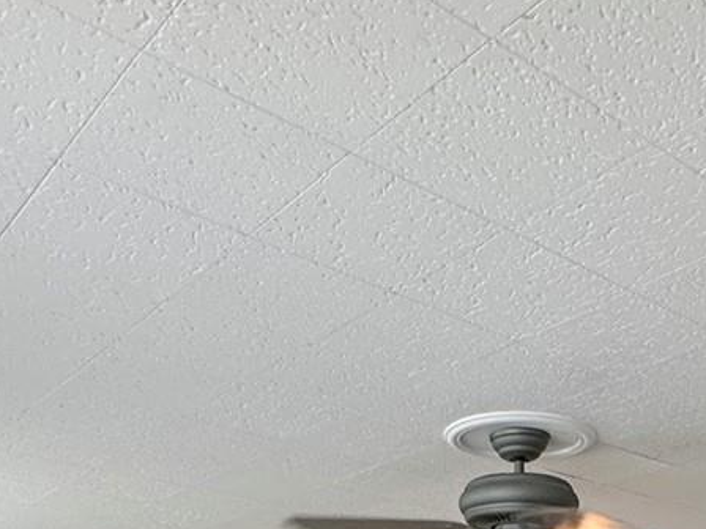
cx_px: 496
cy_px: 811
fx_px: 1020
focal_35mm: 50
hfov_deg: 37.6
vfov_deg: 23.1
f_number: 2.2
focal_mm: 2.22
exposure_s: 1/60
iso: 250
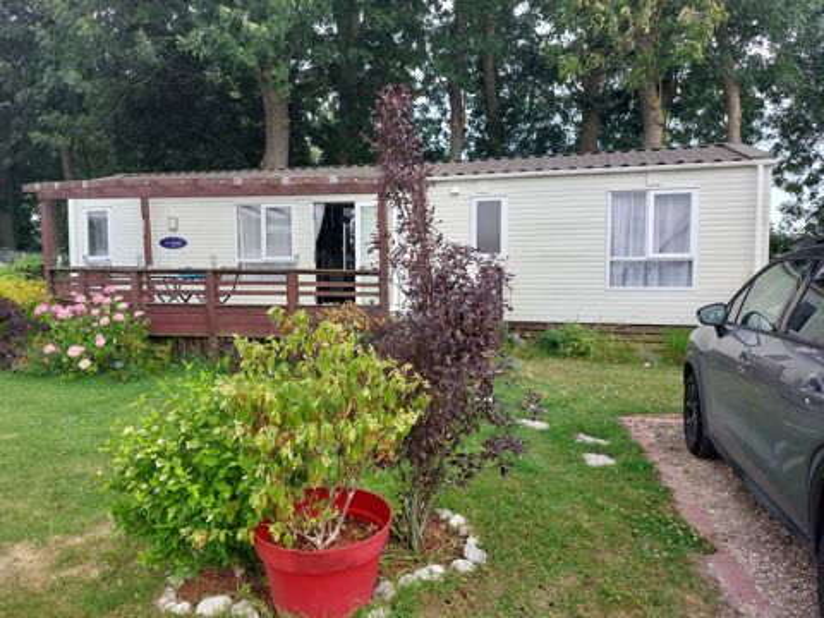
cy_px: 309
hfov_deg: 69.4
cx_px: 412
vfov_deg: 54.9
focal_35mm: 25
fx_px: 595
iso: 25
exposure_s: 1/199
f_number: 1.8
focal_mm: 5.23
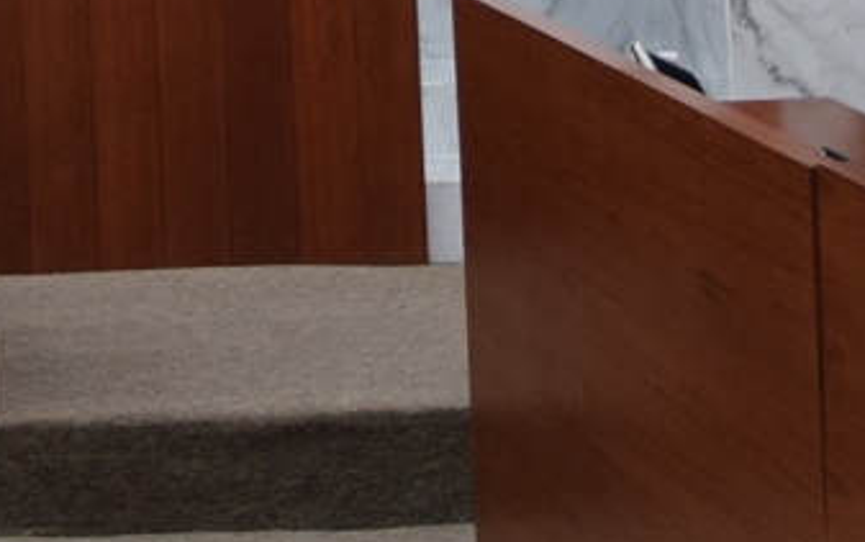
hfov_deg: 9.8
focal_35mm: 204
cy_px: -930
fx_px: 4812
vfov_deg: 6.1
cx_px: -578
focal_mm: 20
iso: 560
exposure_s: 1/60
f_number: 4
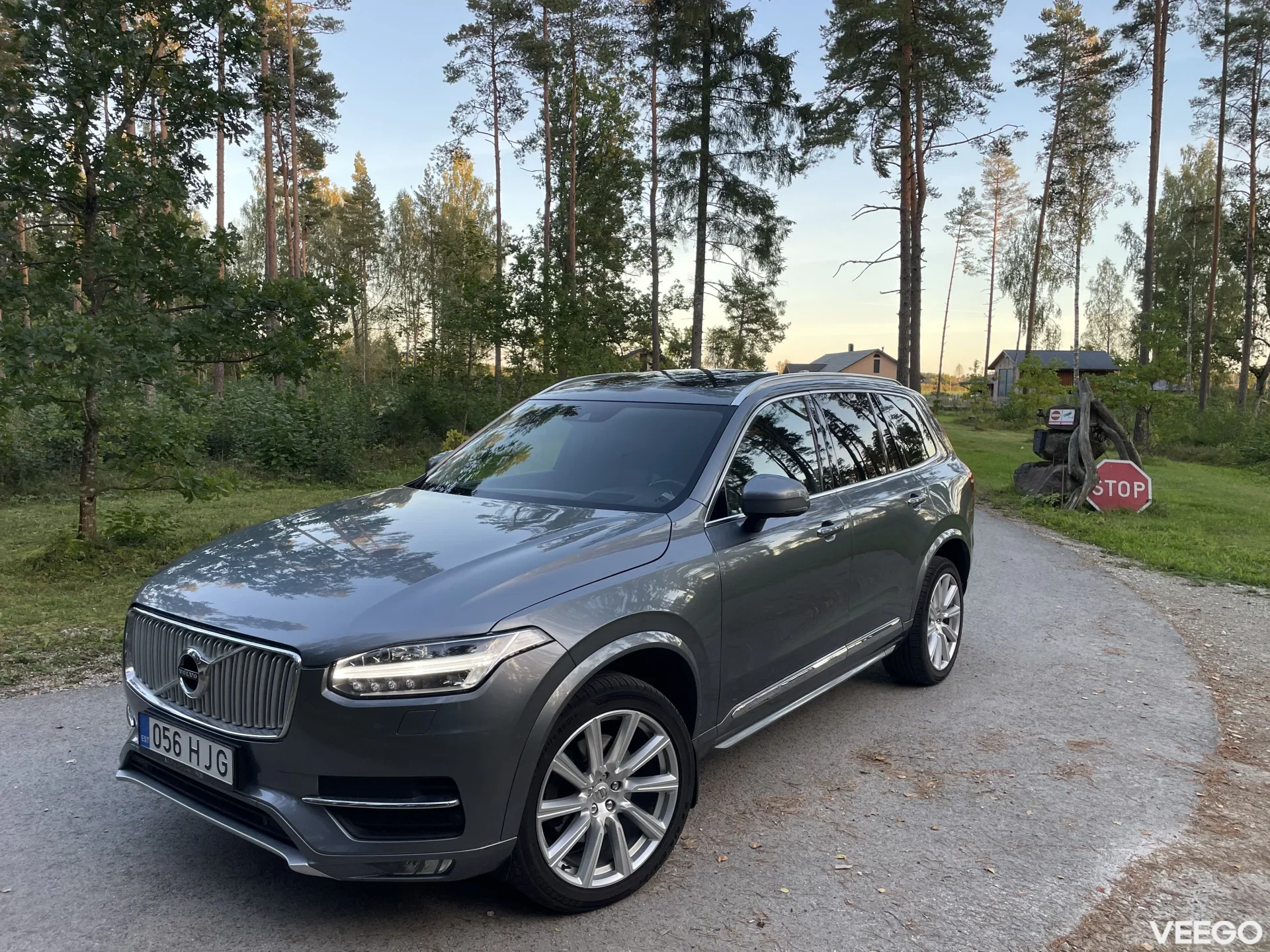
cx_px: 635
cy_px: 476
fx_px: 954
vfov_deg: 53.1
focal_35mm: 26
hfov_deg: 67.3
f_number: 1.6
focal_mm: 4.2
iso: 40
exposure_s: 1/197
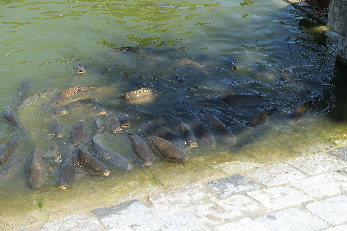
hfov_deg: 28.1
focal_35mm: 72
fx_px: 694
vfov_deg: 18.9
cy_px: 116
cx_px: 174
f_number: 3.5
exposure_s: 1/640
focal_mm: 26.4
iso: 125
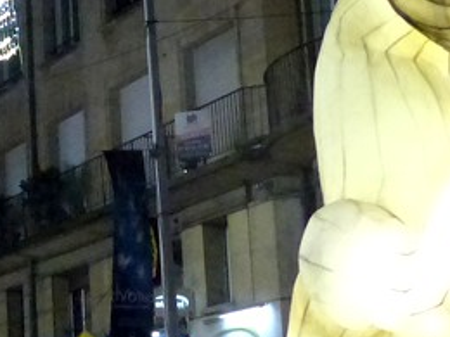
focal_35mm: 135
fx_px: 1755
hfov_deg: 14.4
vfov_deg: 10.9
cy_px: 6
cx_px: 26
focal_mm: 6.6
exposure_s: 1/100
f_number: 2.8
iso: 1600
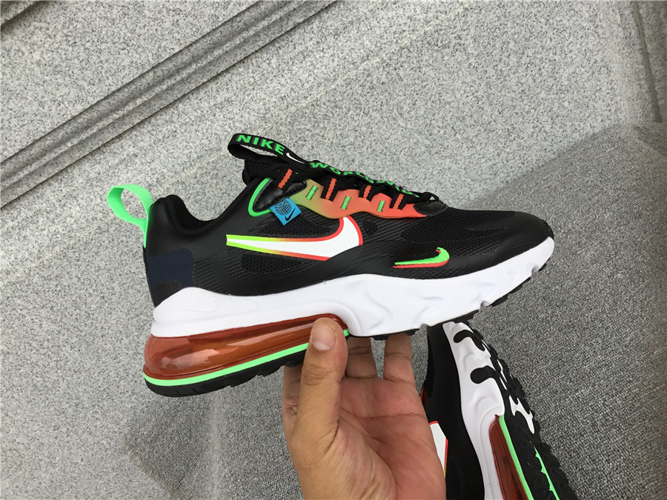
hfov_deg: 58.4
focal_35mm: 31
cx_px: 334
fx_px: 597
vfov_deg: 45.4
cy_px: 250
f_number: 2.4
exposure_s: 1/170
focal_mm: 3.3
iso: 25
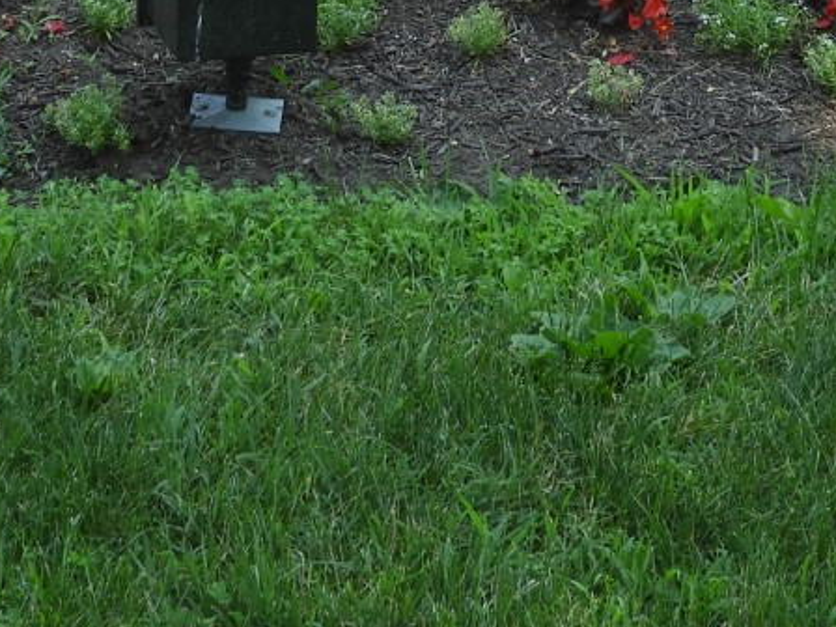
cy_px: -366
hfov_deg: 18.5
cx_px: 450
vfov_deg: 13.1
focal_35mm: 106
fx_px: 2560
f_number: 3.6
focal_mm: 5.9
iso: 100
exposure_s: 1/100
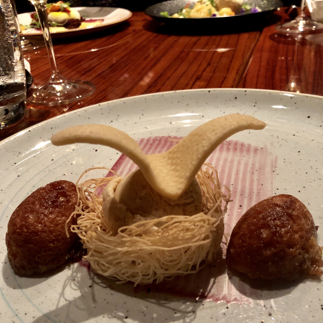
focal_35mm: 34
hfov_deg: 48.5
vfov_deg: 47.6
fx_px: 359
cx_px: 161
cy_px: 218
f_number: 1.8
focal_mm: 3.99
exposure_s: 1/4
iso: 100
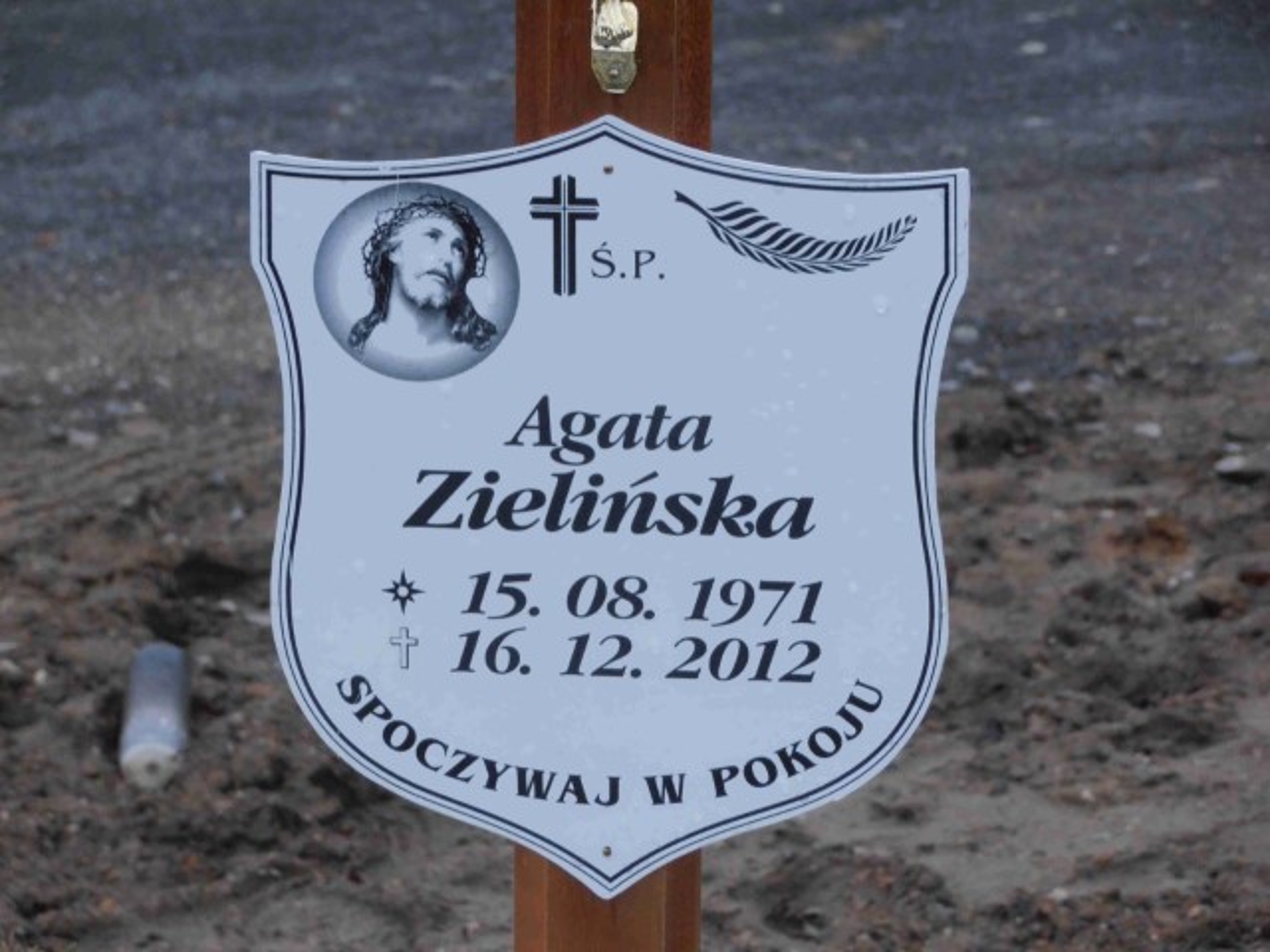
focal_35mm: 166
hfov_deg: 11.9
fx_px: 6090
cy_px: 476
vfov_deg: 8.9
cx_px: 635
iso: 125
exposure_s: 1/100
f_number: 5.9
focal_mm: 29.44
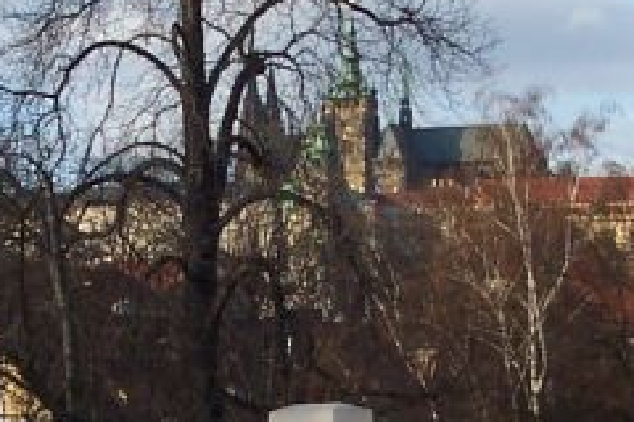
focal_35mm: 157
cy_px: 330
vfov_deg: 8.7
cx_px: 190
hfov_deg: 13.1
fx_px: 2765
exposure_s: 1/500
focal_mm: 8
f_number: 4.8
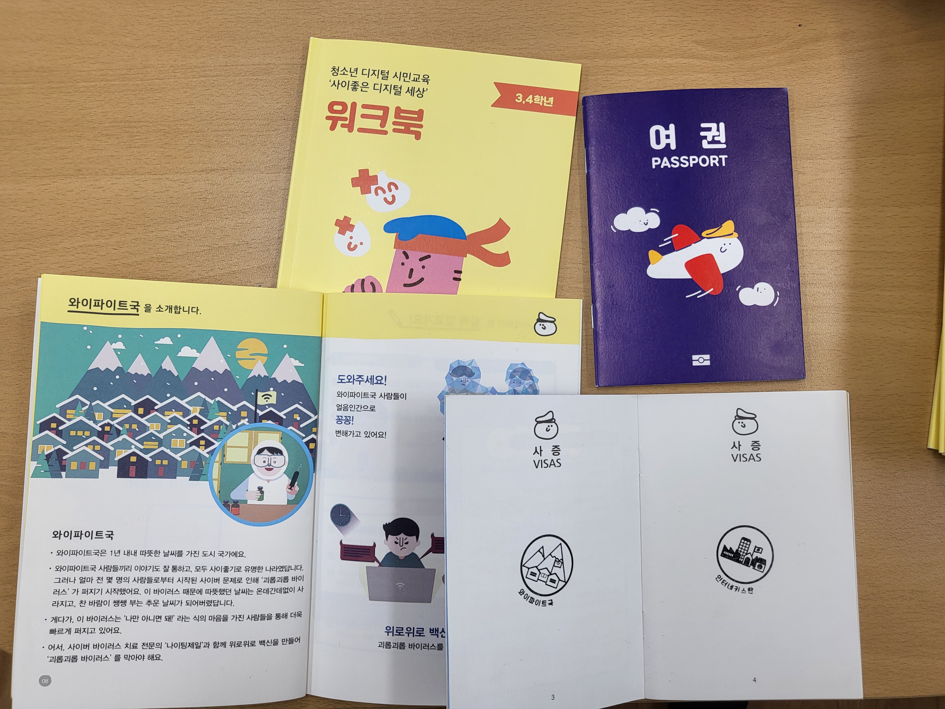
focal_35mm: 26
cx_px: 472
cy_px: 354
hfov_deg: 67.3
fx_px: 710
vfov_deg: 53.1
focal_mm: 4.25
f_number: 1.8
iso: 50
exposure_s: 1/120
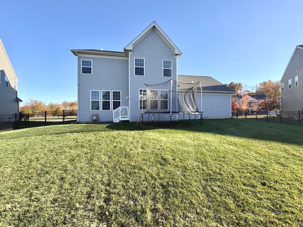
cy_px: 114
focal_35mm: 14
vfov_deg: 85.6
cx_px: 152
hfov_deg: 102.1
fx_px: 122
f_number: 2.2
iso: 40
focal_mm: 2.22
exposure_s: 1/717
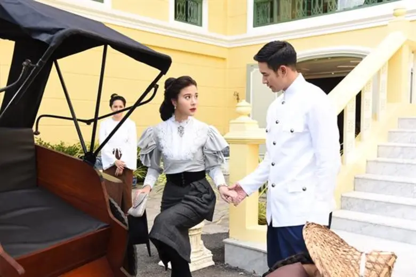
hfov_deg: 50.7
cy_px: 138
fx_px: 439
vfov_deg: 35.1
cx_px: 208
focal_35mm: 38
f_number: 5
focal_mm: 38
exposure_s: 1/250
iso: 400
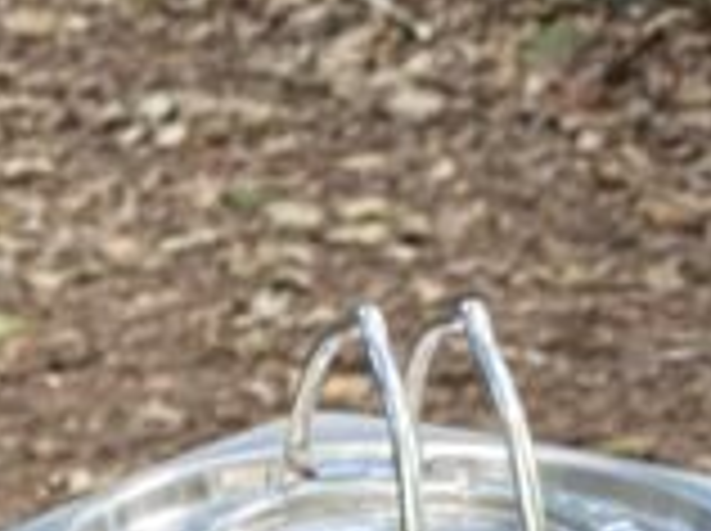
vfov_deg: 8.2
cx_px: -684
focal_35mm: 169
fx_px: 3466
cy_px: 1143
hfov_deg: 10.8
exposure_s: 1/64
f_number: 1.8
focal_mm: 4.25
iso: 125
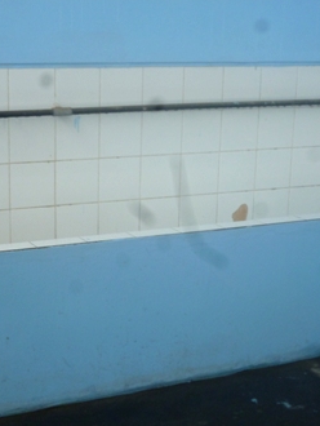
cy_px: 213
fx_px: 936
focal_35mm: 76
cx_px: 226
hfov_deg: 19.3
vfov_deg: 25.6
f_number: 4.4
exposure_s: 1/80
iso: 160
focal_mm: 10
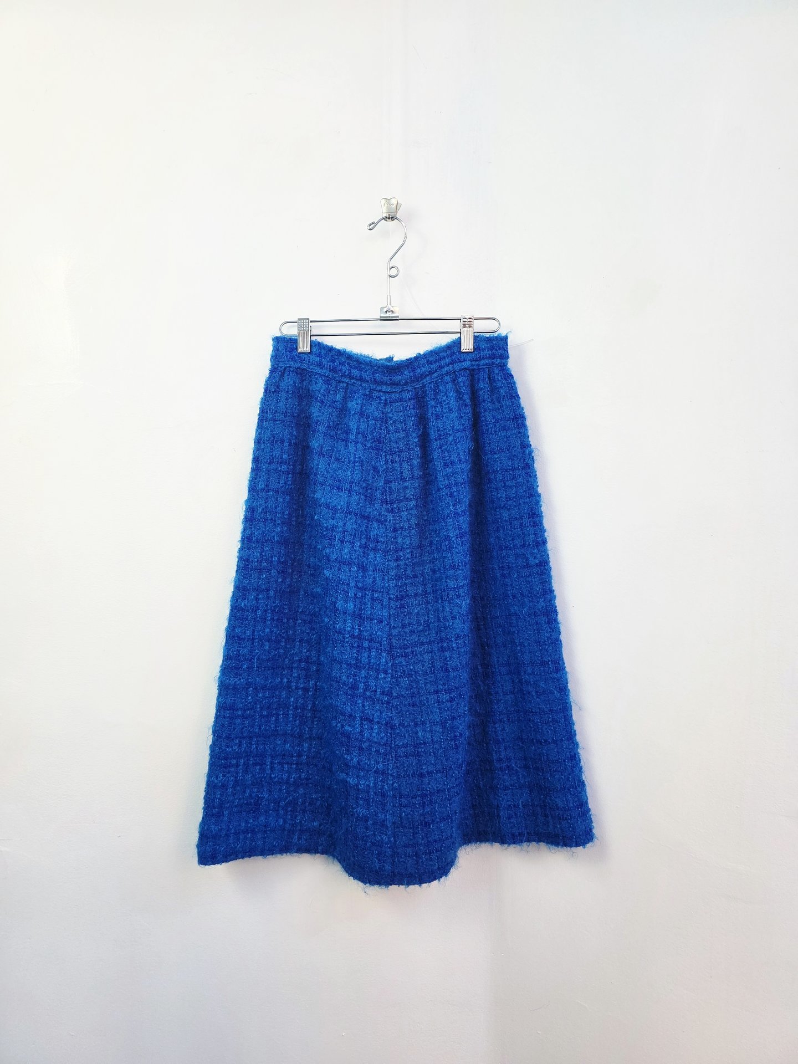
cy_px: 532
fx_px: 707
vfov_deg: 73.9
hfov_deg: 58.9
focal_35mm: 23
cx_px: 399
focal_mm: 6.3
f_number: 1.7
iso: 200
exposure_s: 1/120
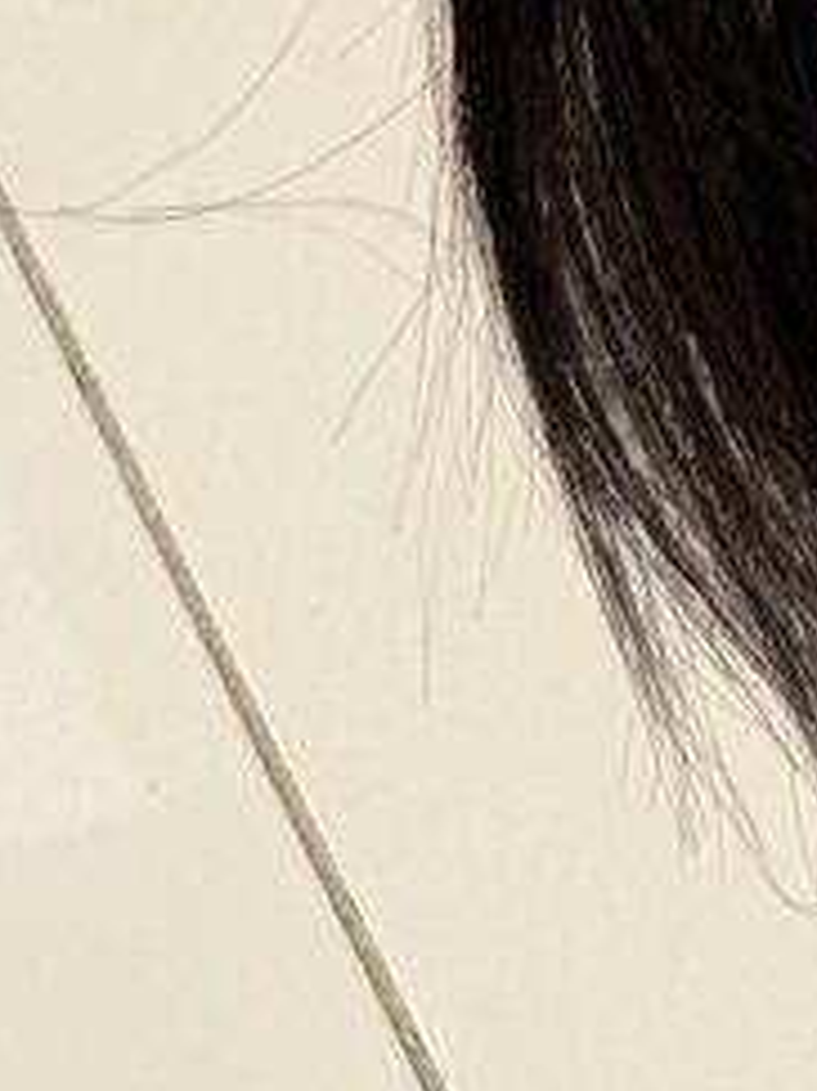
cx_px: 1351
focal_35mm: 101
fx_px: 3181
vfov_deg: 15.1
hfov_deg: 13.5
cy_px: -1199
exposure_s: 1/637
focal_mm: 6.76
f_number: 1.78
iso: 80
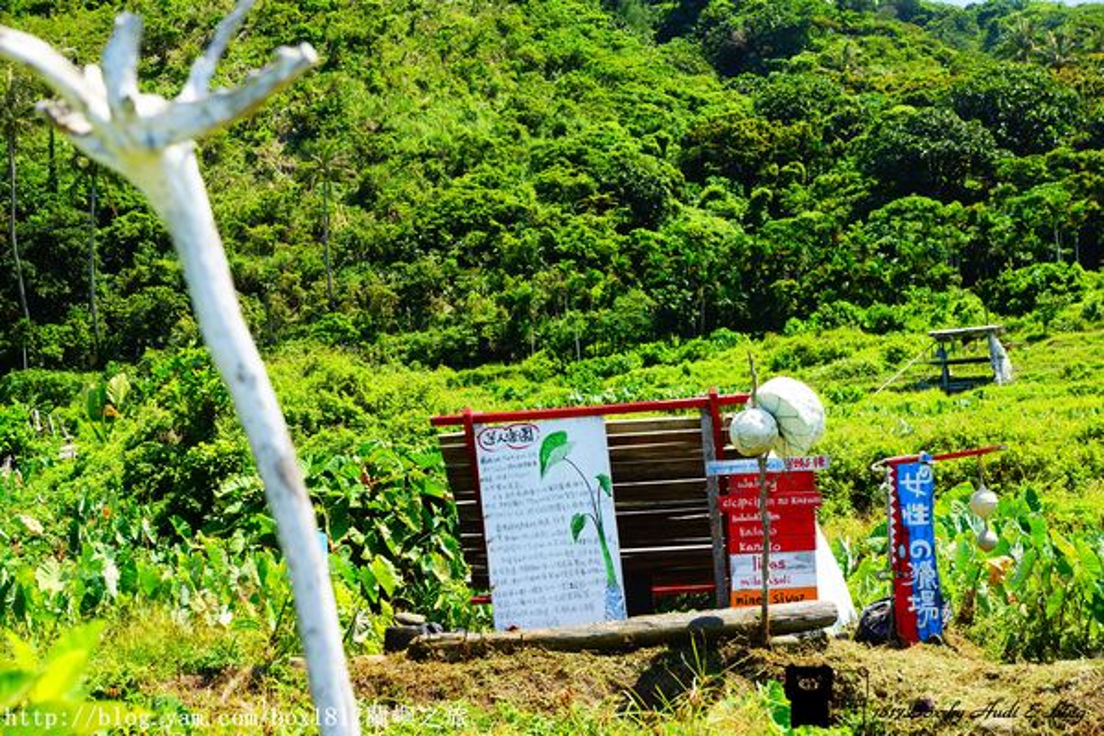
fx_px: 2300
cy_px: 368
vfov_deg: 18.2
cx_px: 552
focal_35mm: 75
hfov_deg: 27.0
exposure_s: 1/125
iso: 100
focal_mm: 50
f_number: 4.5
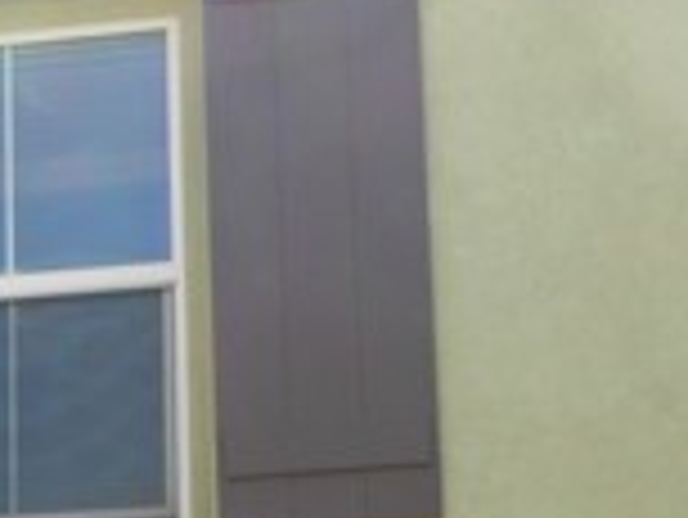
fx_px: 2327
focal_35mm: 117
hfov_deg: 16.1
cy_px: 874
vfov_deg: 11.9
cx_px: -157
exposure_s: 1/250
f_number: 3.7
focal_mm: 5
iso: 80
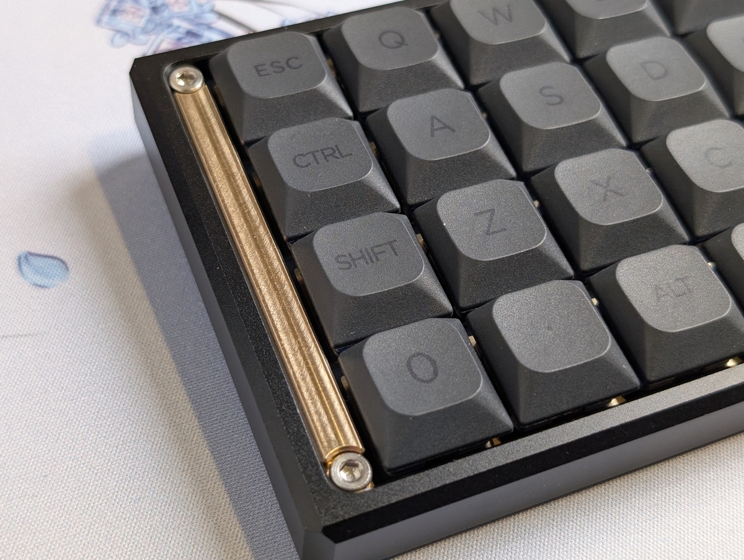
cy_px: 280
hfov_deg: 38.9
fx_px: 1055
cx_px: 372
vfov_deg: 29.8
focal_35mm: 49
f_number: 1.68
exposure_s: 1/45.5
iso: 64
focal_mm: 6.9
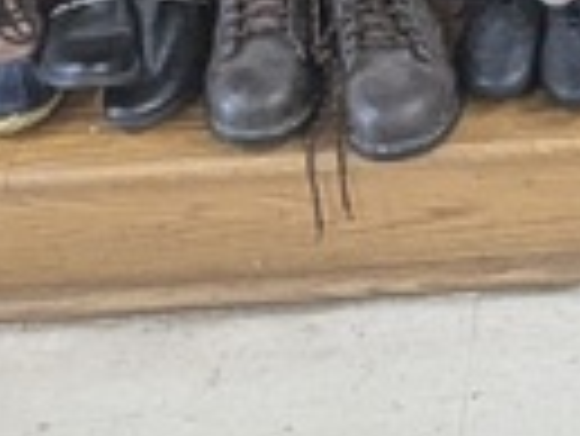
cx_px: 881
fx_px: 1727
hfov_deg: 17.1
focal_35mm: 103
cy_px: -164
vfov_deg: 13.7
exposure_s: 1/40
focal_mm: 1.95
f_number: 2.2
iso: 404
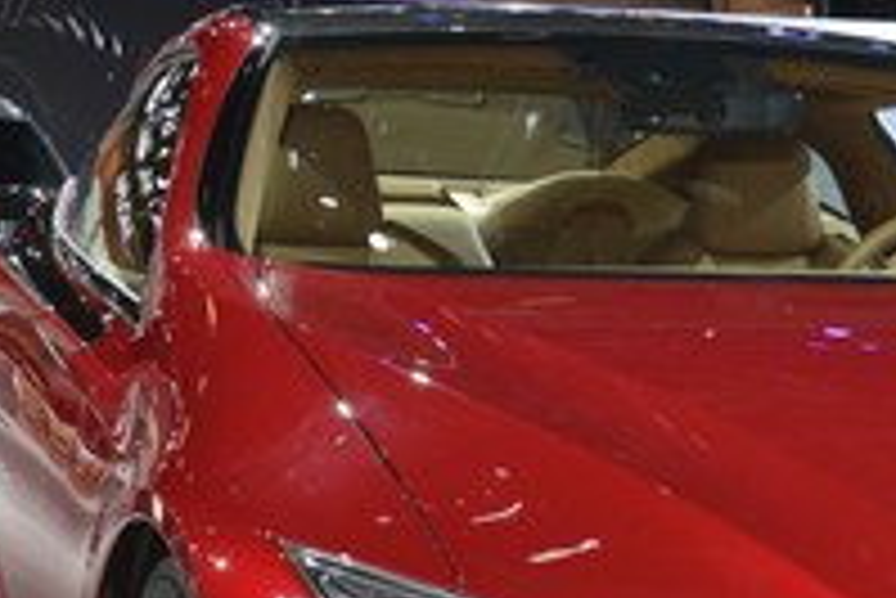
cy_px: 632
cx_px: 828
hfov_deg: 16.5
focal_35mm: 122
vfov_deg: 11.1
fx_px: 3039
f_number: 8
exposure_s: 1/125
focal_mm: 38
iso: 1600
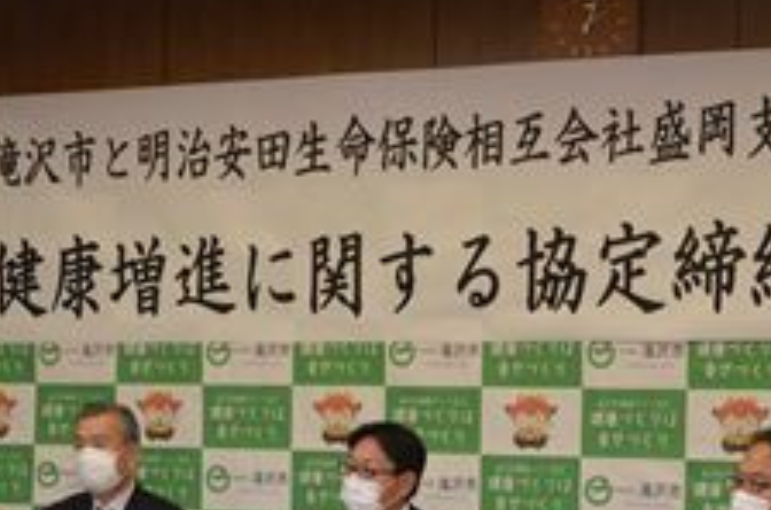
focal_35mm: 87
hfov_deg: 23.4
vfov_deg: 15.4
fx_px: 1858
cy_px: 498
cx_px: 296
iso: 3200
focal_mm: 26
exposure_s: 1/500
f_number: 6.3
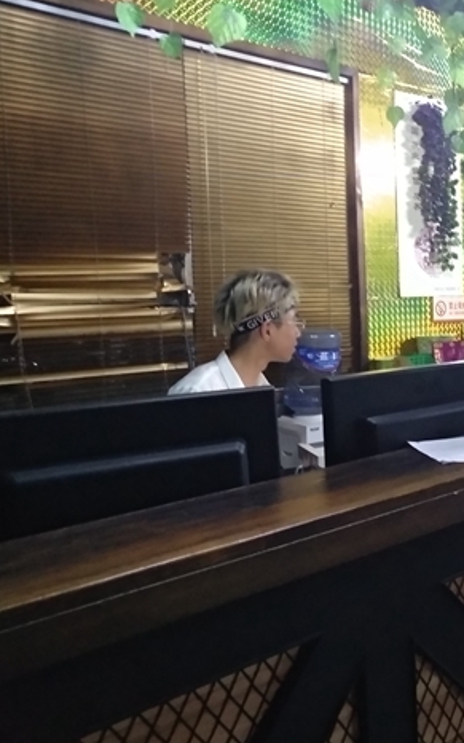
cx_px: 499
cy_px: 367
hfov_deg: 34.5
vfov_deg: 59.7
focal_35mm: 32
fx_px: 648
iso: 1600
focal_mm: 3.81
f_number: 2.2
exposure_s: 1/17
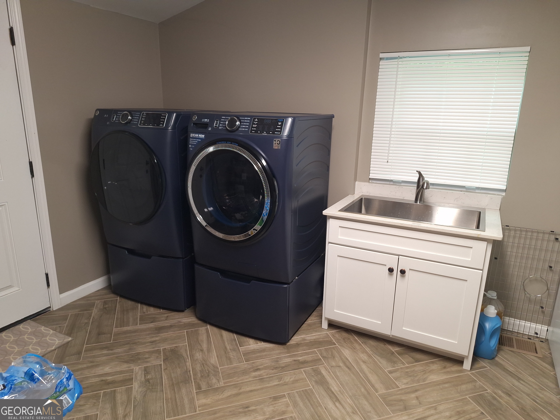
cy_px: 210
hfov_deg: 73.9
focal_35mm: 23
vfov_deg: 58.9
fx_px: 372
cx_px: 280
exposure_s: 1/40
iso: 160
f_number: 1.8
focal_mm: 5.54
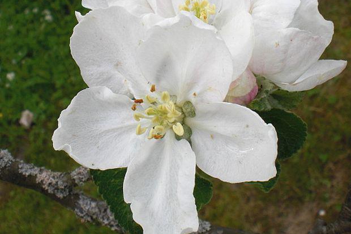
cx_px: 181
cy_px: 96
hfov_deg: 38.9
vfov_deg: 26.4
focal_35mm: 51
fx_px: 497
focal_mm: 6.3
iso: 64
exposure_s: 1/200
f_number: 5.6
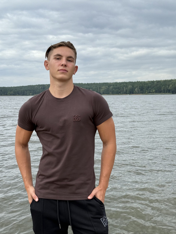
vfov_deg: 39.7
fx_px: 325
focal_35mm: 48
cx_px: 88
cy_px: 117
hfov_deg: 30.3
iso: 64
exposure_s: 1/1931
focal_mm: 6.76
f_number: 1.78
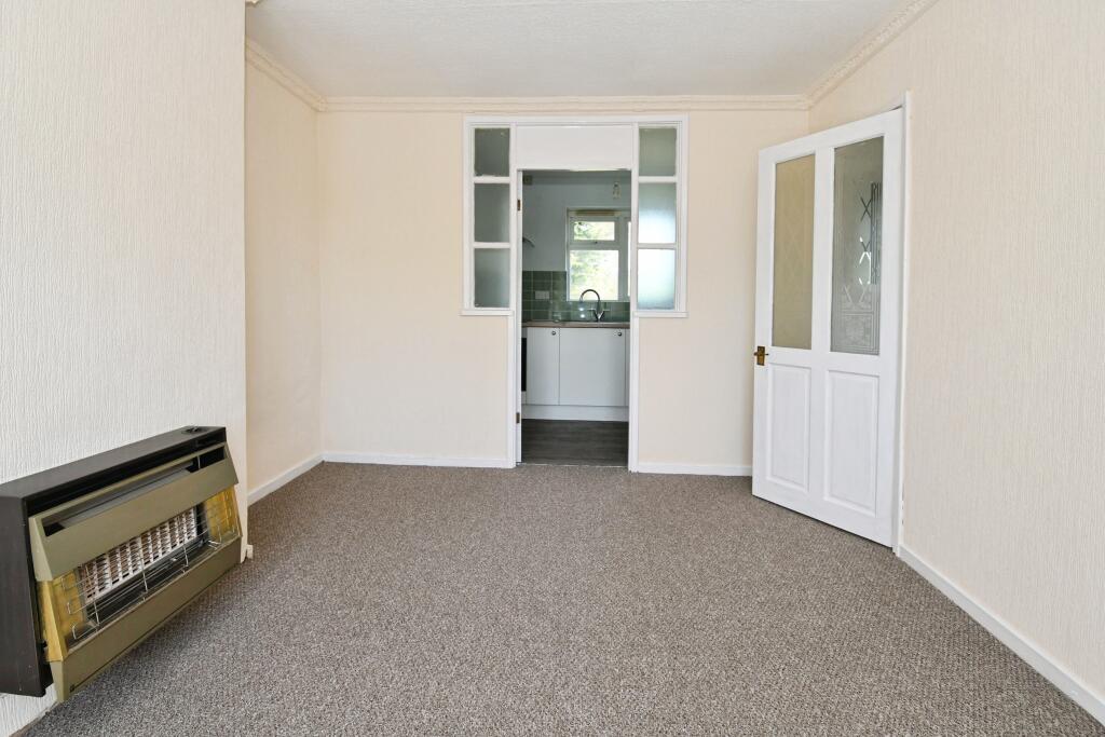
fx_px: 460
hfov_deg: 100.4
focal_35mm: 15
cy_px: 368
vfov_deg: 77.3
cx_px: 552
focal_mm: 10
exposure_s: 1/125
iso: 800
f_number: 7.1
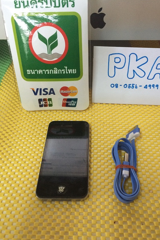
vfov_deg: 60.3
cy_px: 121
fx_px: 207
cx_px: 90
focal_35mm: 31
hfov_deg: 42.3
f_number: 2.2
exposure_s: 1/33
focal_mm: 4.15
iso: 250
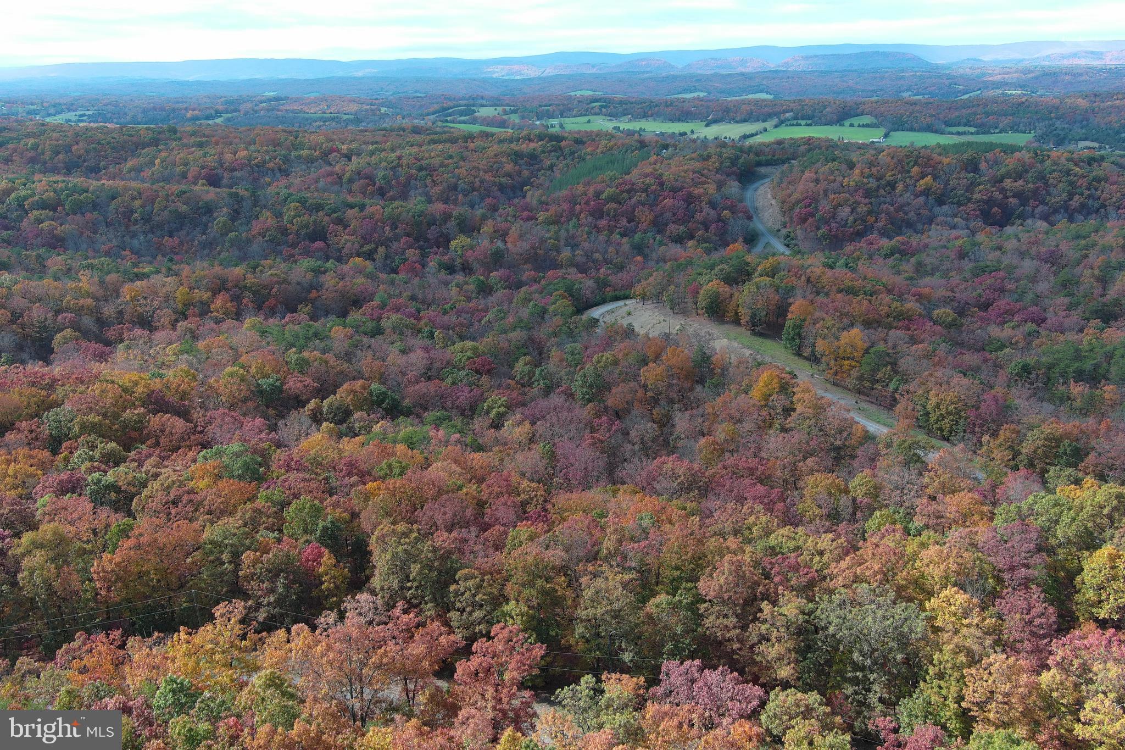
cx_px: 562
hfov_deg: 63.7
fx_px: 906
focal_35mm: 29
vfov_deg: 45.0
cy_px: 375
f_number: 2.8
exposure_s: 1/422
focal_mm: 10.57
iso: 100
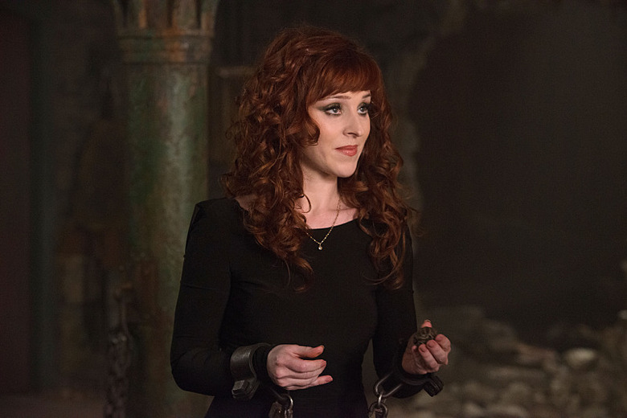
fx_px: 2125
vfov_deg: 11.2
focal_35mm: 122
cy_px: 209
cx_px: 314
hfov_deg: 16.8
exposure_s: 1/100
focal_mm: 122
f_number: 2.8
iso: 3200
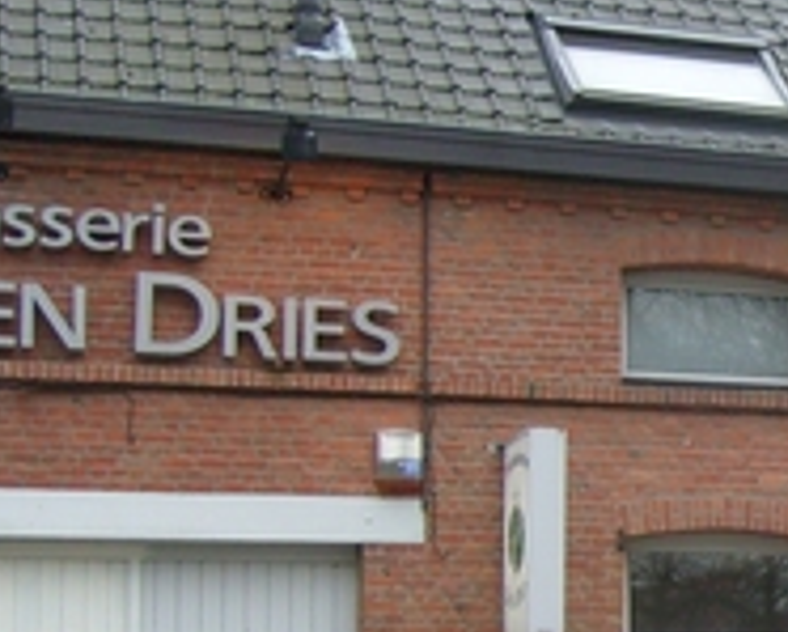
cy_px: 547
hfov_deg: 16.4
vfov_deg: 13.9
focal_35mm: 110
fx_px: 2567
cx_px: 1051
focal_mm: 5.8
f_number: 2.8
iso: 80
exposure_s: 1/350
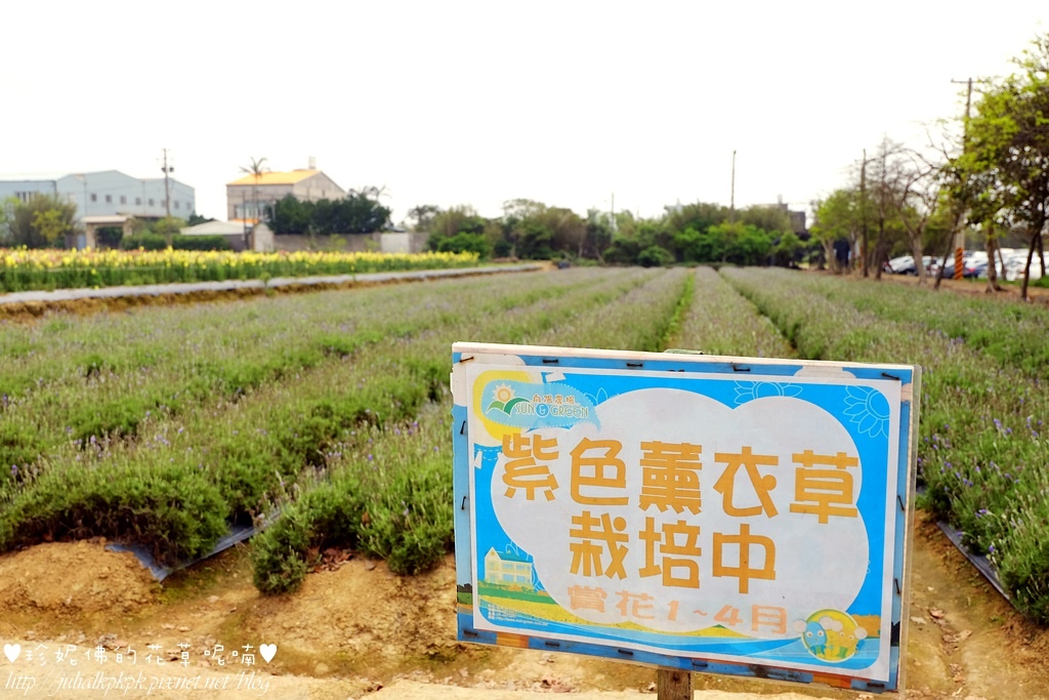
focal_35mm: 35
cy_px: 350
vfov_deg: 37.9
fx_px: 1020
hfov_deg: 54.4
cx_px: 524
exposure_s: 1/1100
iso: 400
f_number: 5
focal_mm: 23.2
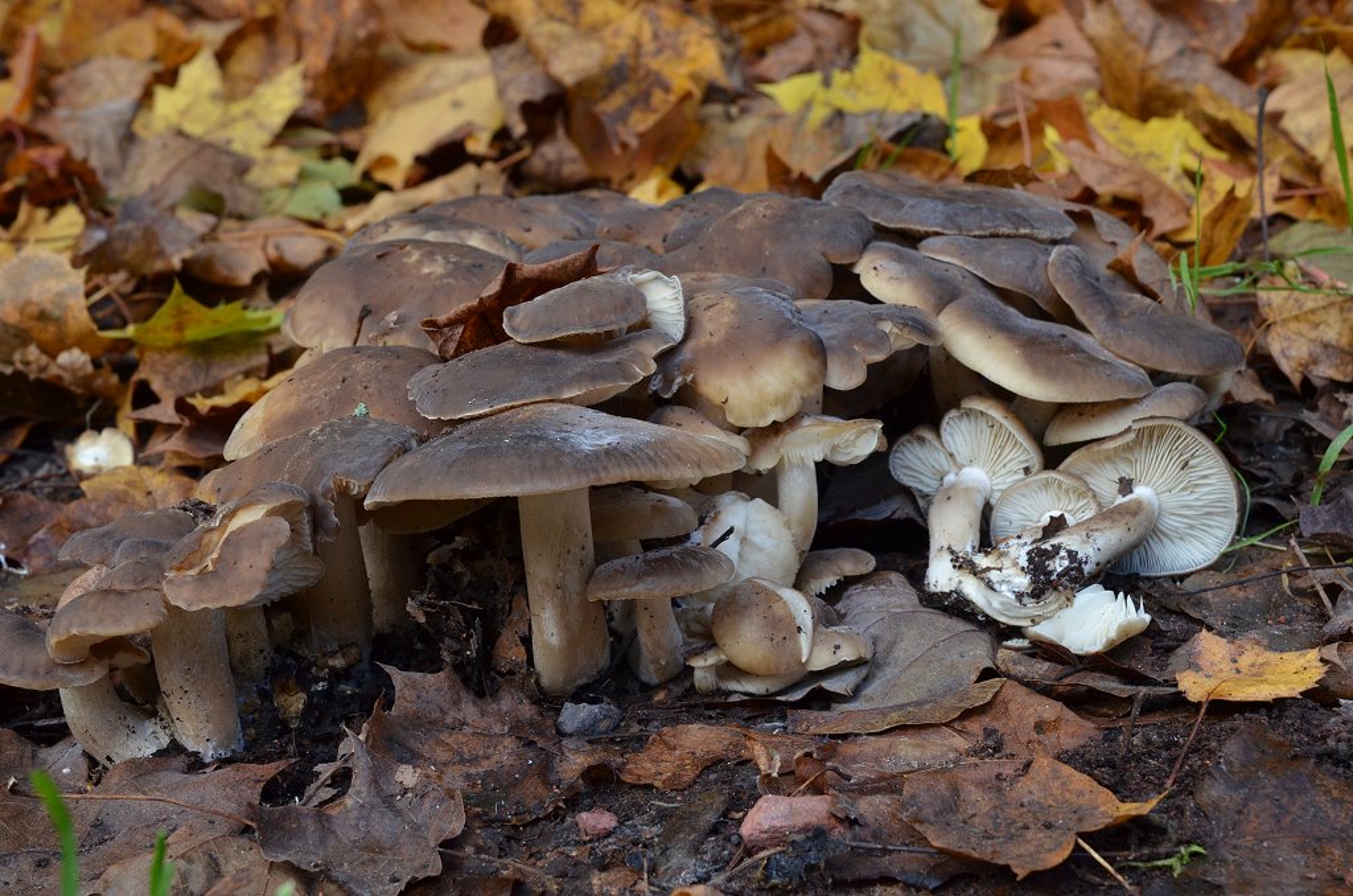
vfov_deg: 18.1
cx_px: 676
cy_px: 448
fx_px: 2813
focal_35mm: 75
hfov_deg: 27.0
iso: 800
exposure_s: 1/80
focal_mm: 50
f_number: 11
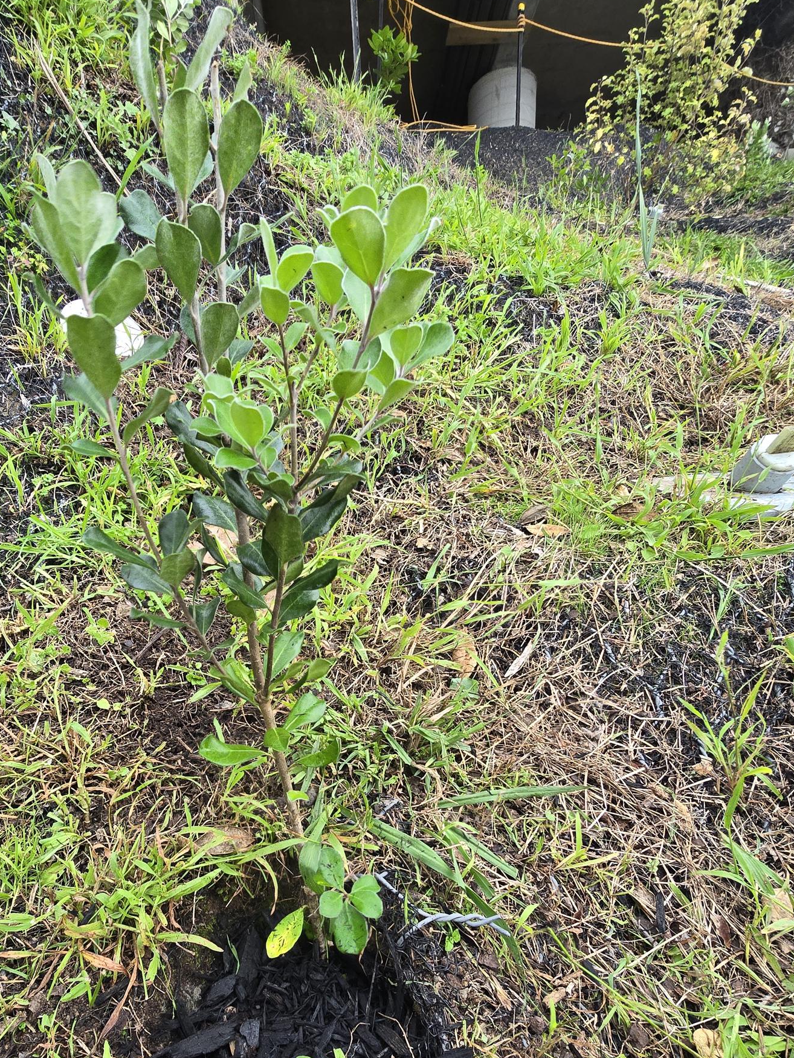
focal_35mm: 19
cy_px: 677
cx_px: 298
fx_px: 581
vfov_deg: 82.6
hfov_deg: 67.6
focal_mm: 2.2
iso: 64
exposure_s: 1/100
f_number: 2.2
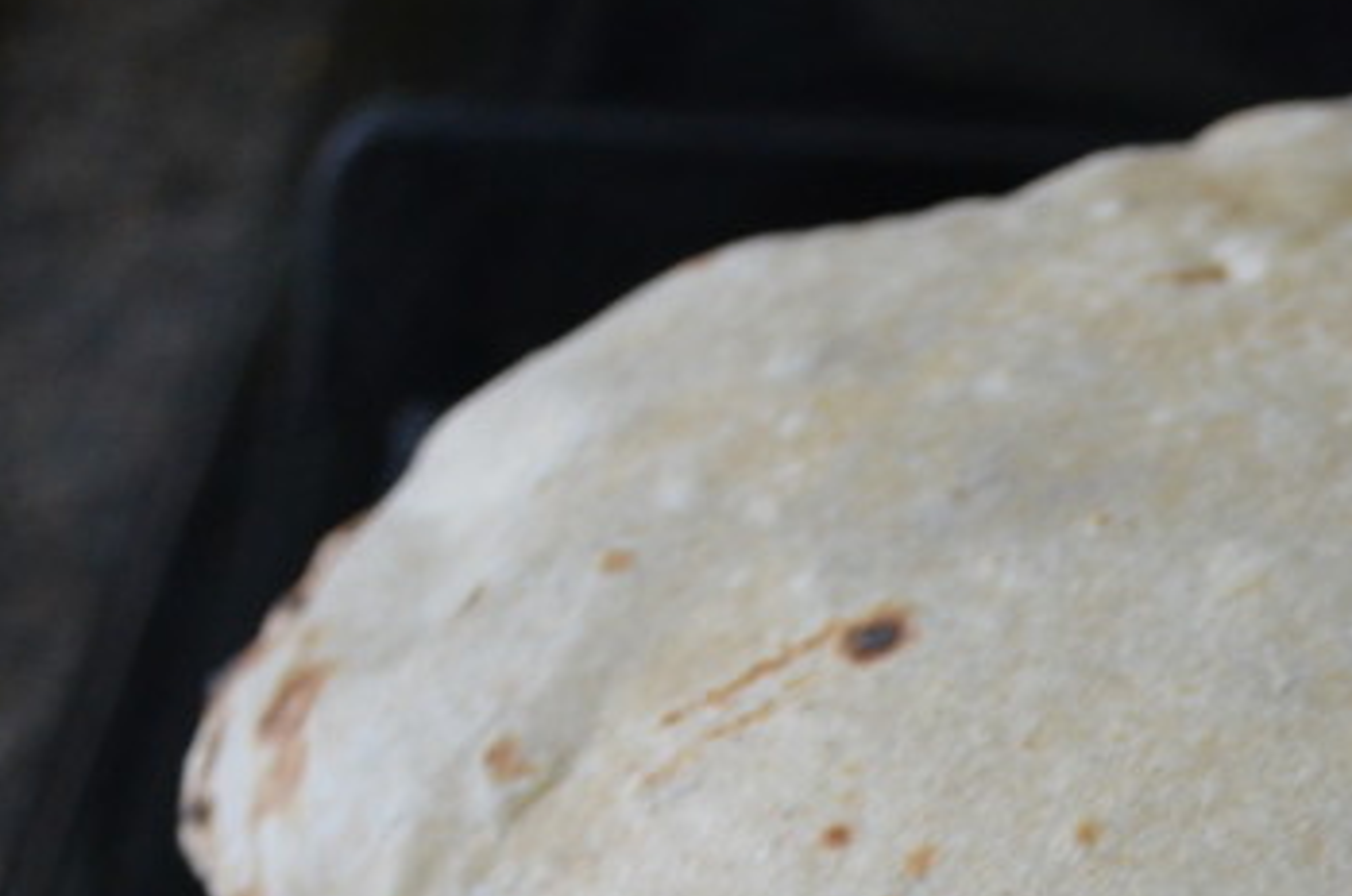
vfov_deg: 9.0
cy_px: 1278
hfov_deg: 13.4
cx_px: 1696
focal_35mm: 149
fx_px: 5586
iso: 1800
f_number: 5
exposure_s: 1/30
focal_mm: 34
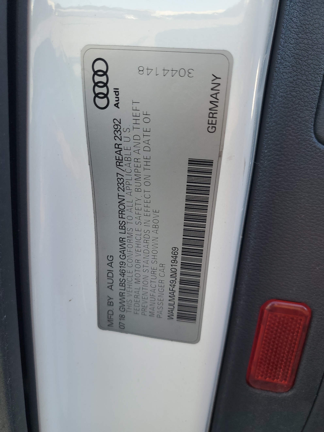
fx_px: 324
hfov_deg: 53.1
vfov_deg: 67.3
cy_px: 216
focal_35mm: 26
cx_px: 162
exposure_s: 1/286
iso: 50
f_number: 1.5
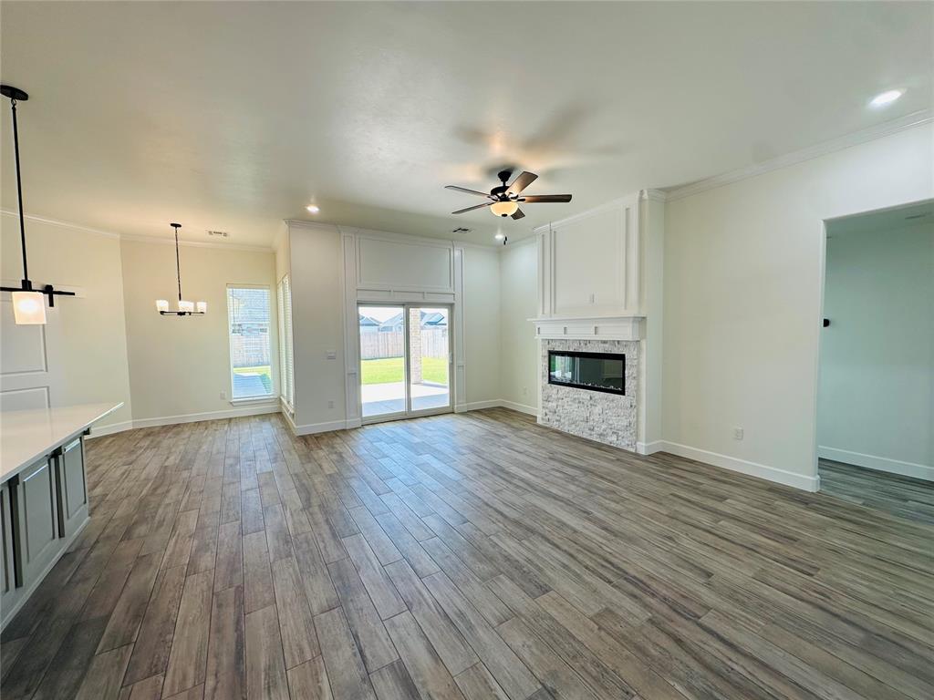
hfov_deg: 102.1
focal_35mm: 14
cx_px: 467
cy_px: 350
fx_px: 378
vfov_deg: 85.7
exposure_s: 1/120
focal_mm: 2.22
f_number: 2.2
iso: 50
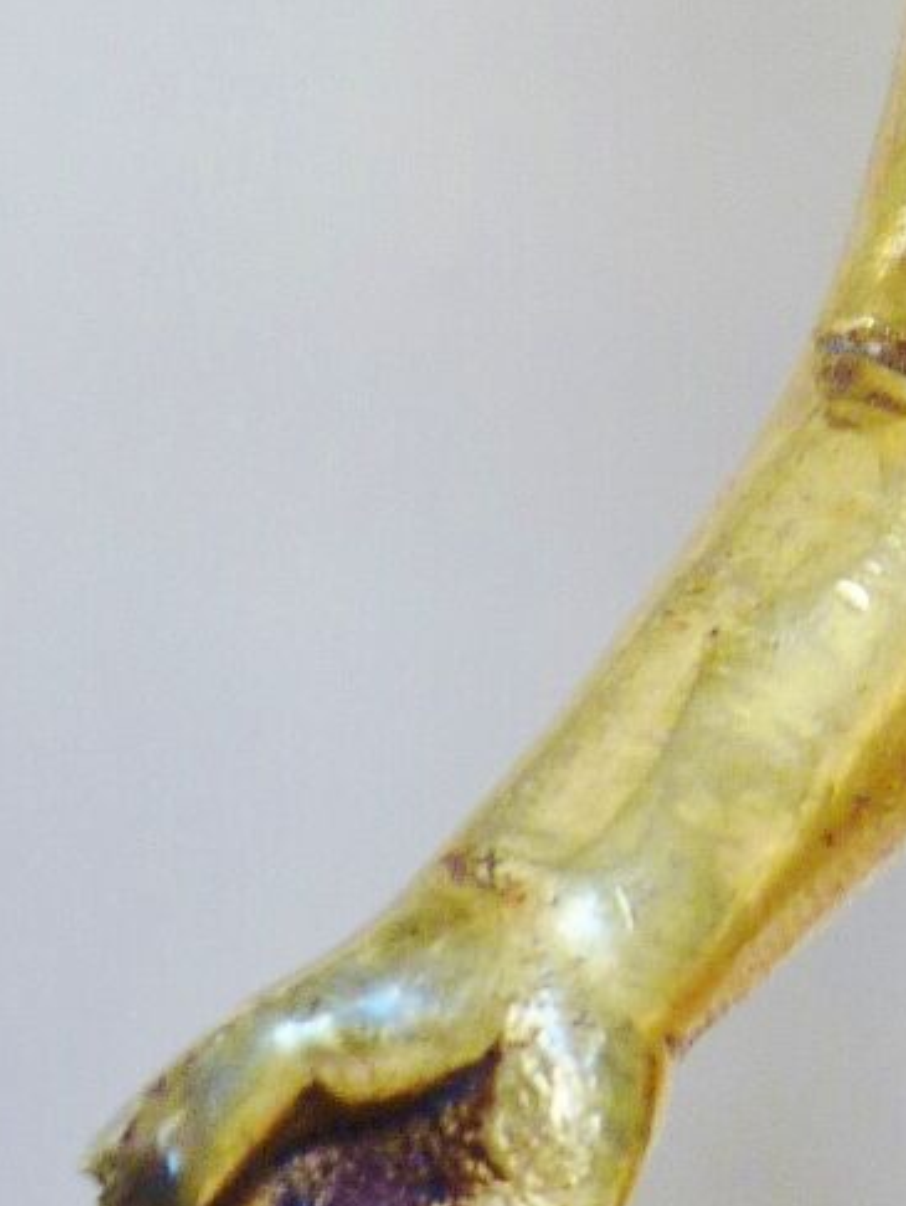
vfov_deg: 14.2
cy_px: 432
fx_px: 4846
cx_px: 1646
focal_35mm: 139
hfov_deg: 10.1
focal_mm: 5.5
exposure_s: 1/30
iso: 100
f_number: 2.8
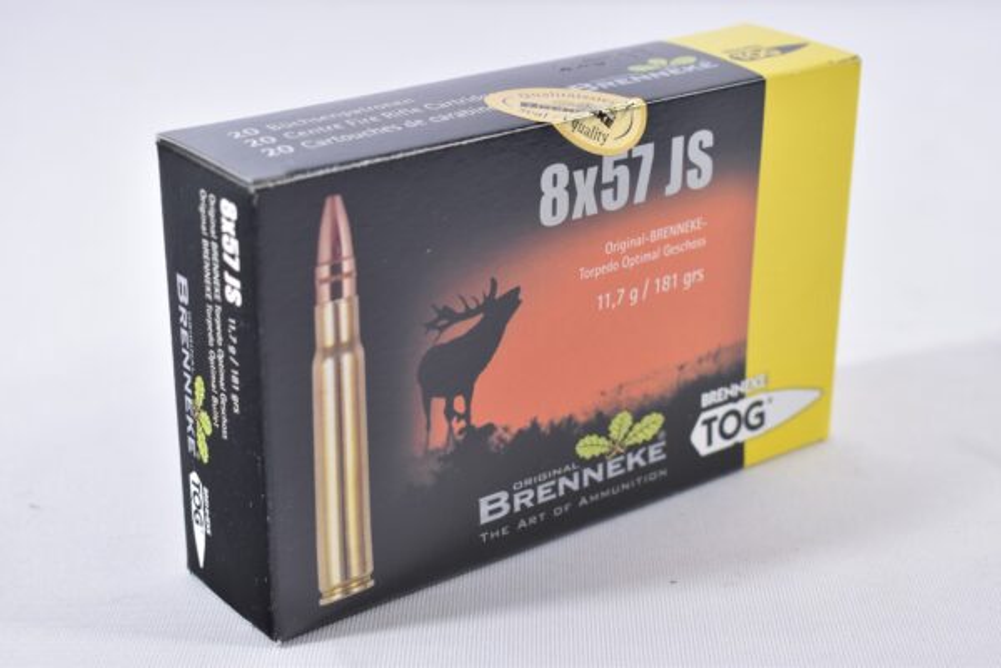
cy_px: 334
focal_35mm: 63
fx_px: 1752
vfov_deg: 21.6
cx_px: 500
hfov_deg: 31.9
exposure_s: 1/50
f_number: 5
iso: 640
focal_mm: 42
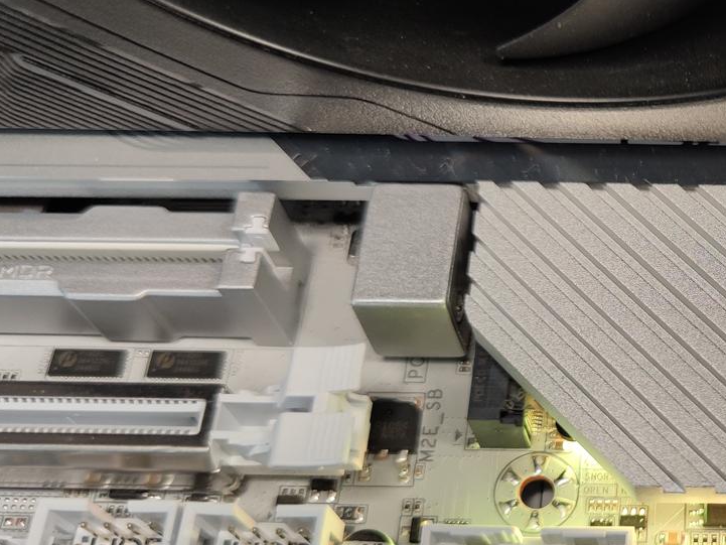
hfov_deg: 33.5
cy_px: 323
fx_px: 1091
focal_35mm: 52
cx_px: 735
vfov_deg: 28.0
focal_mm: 6.78
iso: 207
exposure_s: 1/72
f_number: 1.85
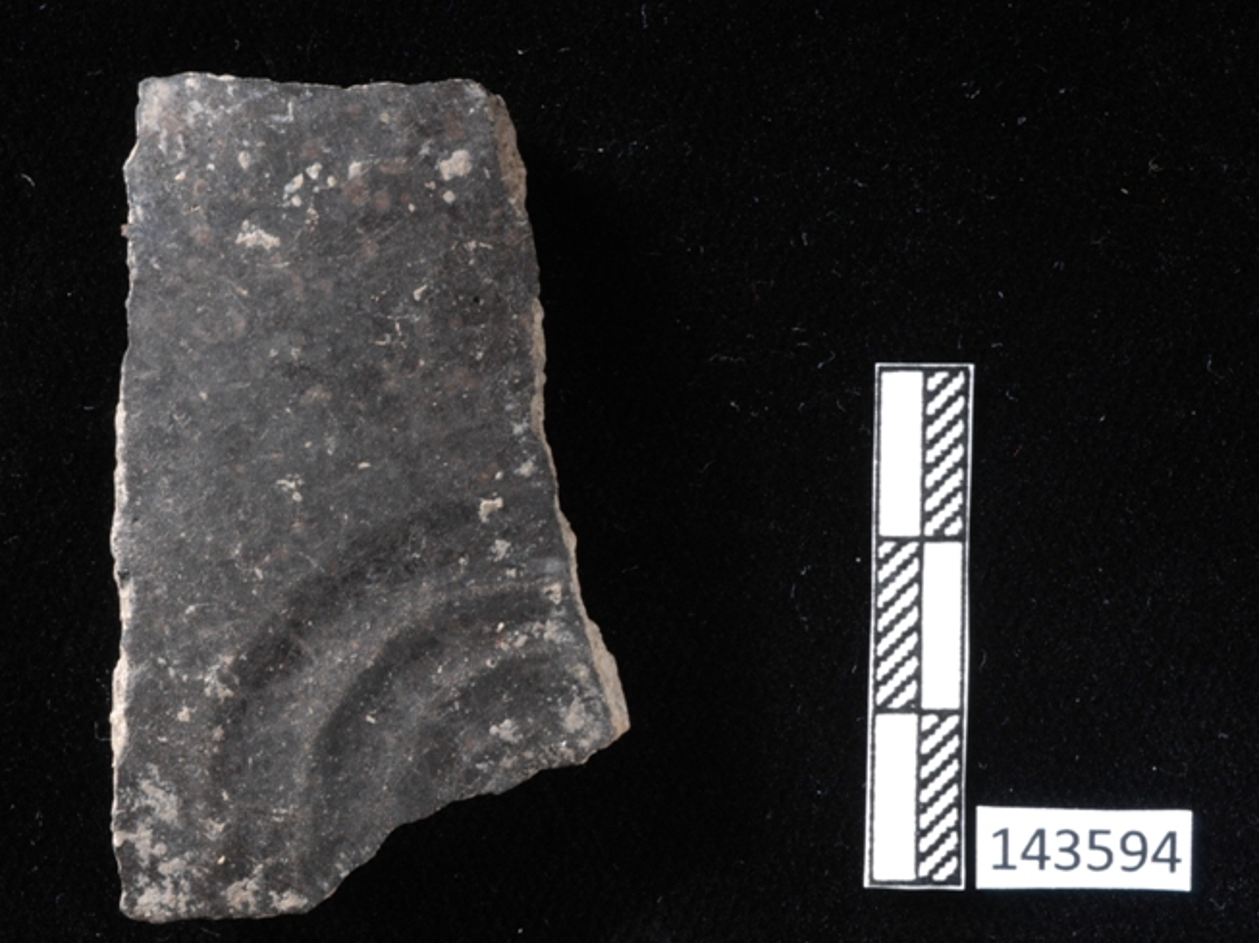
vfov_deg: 13.9
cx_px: 617
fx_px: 3853
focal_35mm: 106
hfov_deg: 18.6
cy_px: 507
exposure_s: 1/100
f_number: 16
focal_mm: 60
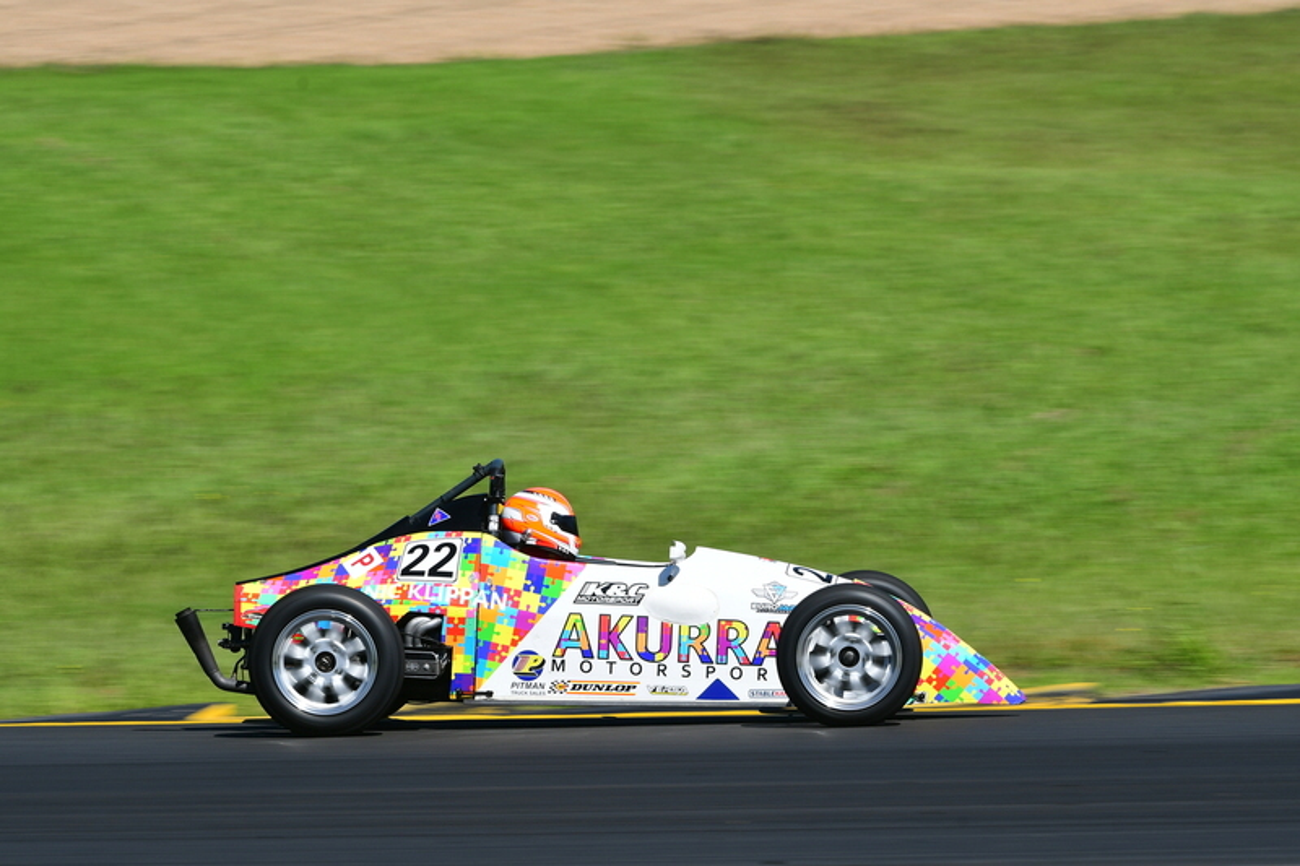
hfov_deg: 5.7
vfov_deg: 3.8
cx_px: 650
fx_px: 12996
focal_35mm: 360
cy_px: 433
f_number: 11
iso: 160
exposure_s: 1/250
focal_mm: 240
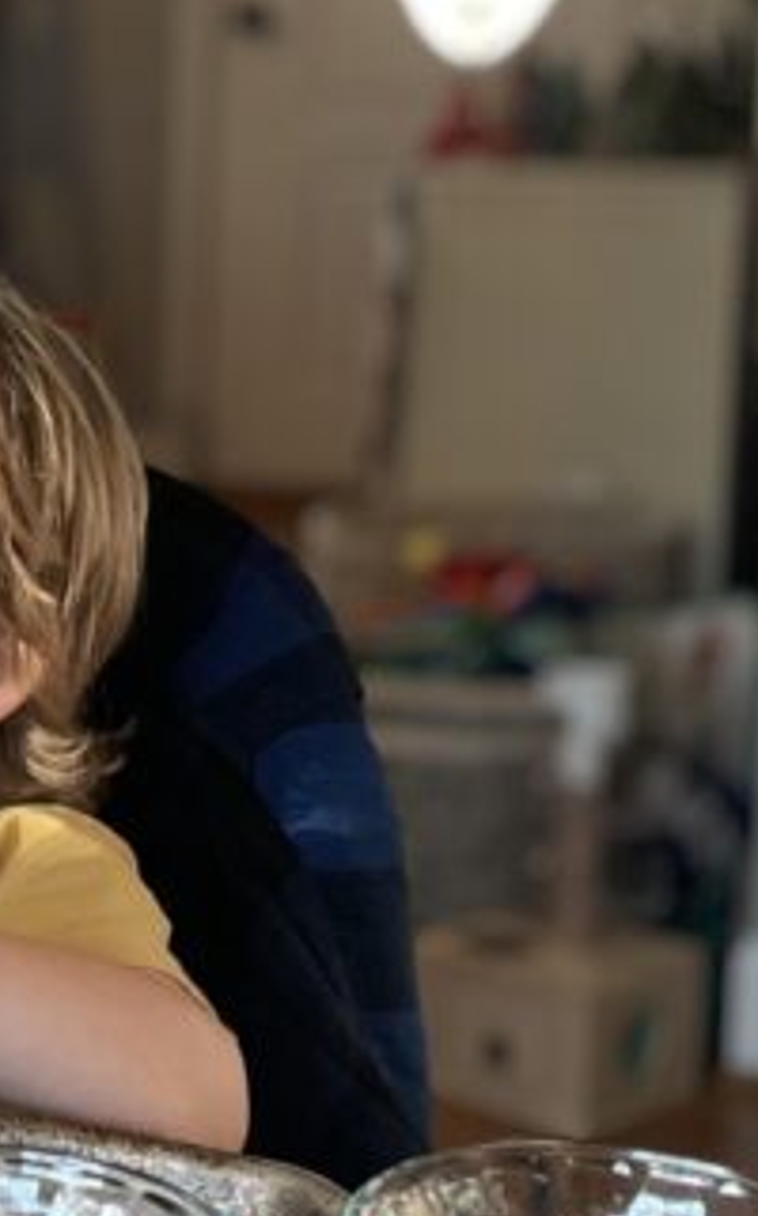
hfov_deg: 13.6
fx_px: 2915
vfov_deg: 23.6
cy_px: 542
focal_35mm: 88
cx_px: -519
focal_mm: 4.2
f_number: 1.6
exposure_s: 1/60
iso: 125
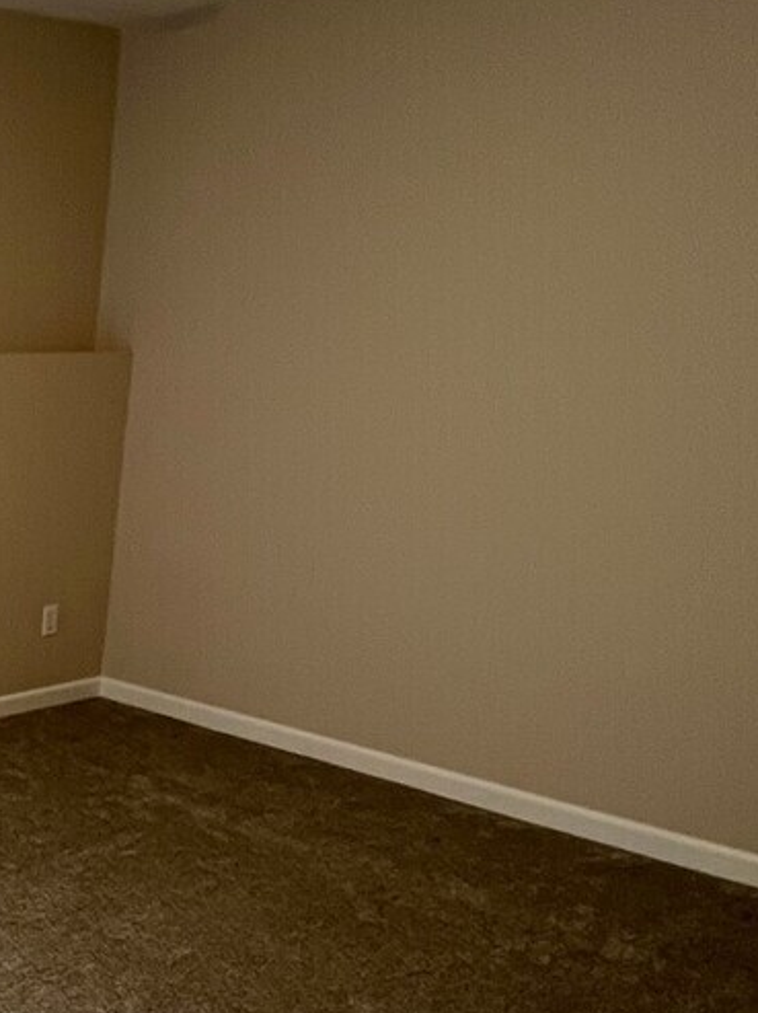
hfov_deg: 29.3
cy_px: 826
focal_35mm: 38
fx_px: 1111
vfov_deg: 46.2
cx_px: -261
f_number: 1.8
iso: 160
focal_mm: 1.57
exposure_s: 1/60
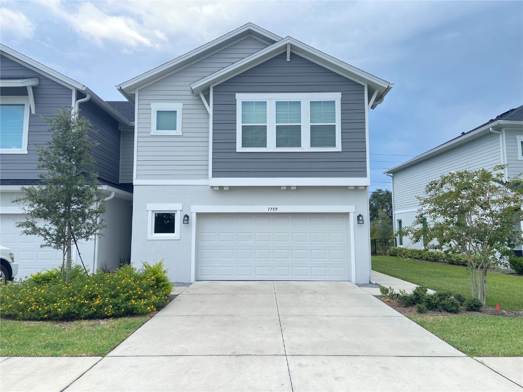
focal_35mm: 26
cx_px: 262
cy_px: 196
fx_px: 393
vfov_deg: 53.1
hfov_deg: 67.3
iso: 32
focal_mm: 4.25
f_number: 1.8
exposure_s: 1/810
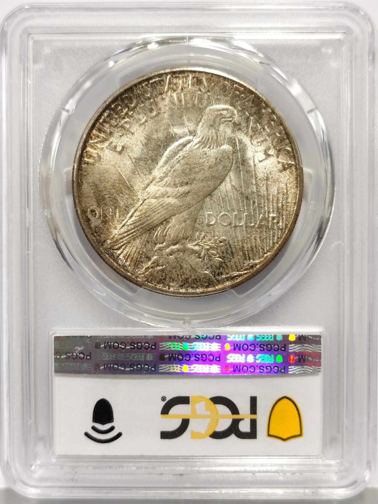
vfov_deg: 35.5
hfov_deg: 27.0
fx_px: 786
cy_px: 252
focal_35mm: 54
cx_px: 189
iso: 125
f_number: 16
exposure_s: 1/100
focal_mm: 5.56
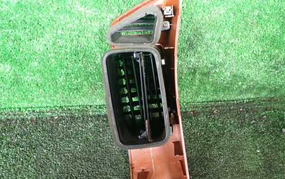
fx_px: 295
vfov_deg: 33.6
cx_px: 167
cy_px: 91
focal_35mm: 38
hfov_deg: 51.3
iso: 250
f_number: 2.3
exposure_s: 1/30
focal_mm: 5.4
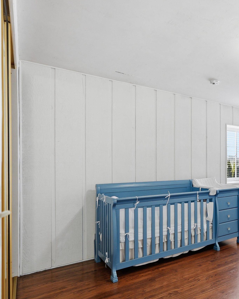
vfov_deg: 63.9
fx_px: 239
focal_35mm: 27
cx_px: 263
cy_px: 167
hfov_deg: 42.0
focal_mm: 16
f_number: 5
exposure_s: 1/15
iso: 320
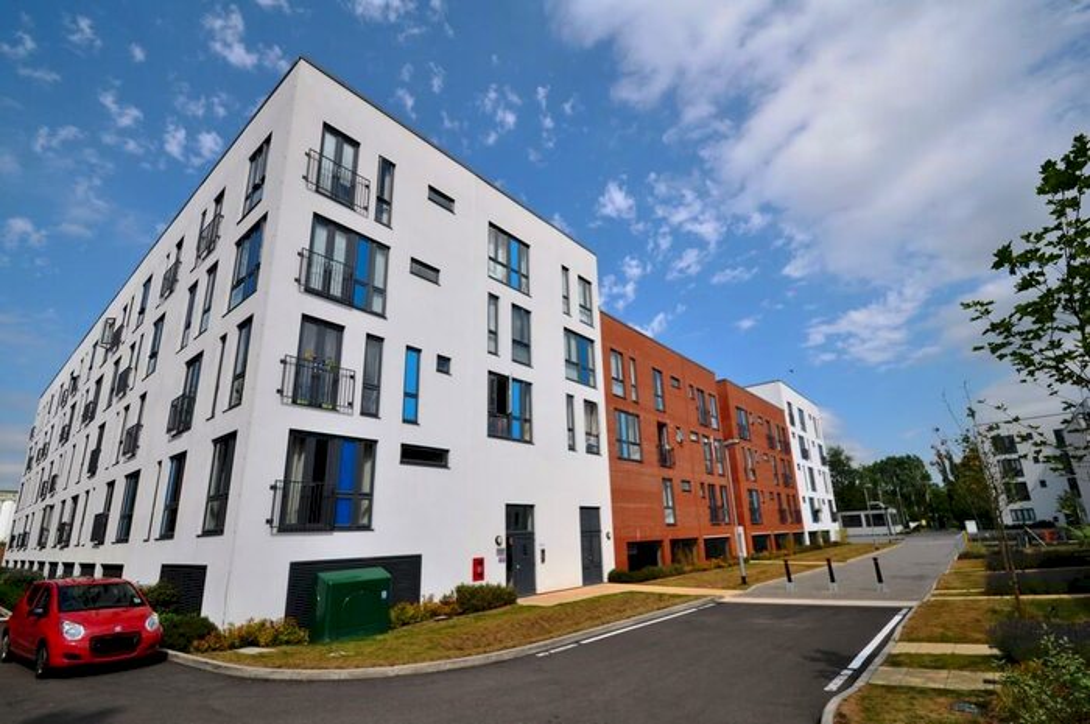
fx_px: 454
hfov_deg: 100.5
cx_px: 545
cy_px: 362
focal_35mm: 15
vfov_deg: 77.2
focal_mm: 10
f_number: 10
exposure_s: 1/400
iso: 200
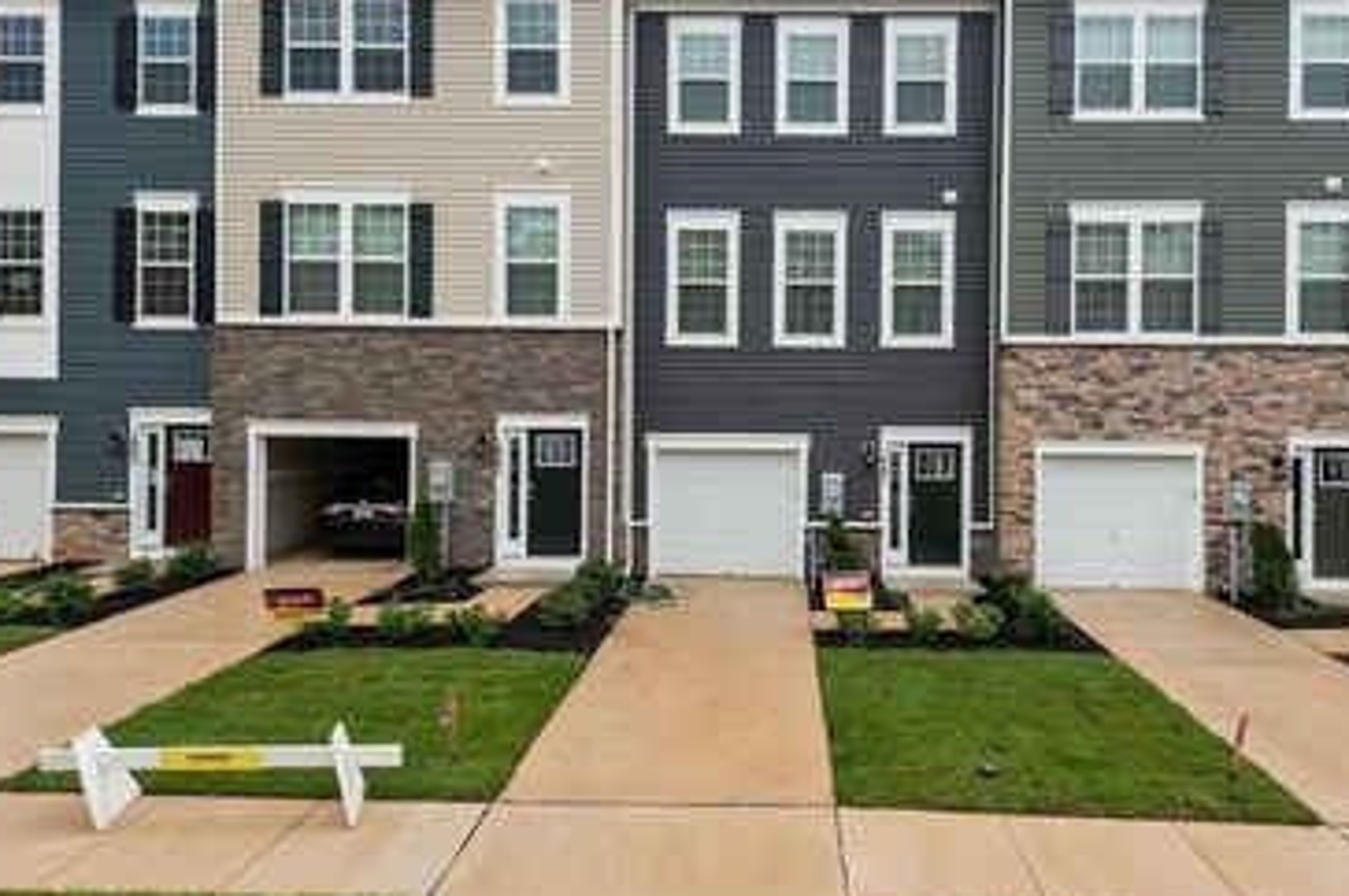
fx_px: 824
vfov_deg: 57.1
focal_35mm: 22
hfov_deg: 78.3
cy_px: 435
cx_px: 756
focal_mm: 16
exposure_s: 1/100
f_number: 8
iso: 400
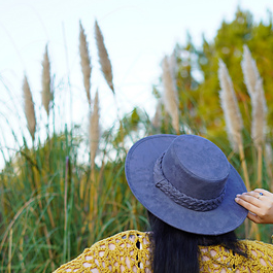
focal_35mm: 80
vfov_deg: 21.2
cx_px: 168
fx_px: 714
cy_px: 244
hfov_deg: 21.6
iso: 100
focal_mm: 50
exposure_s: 1/160
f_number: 2.2
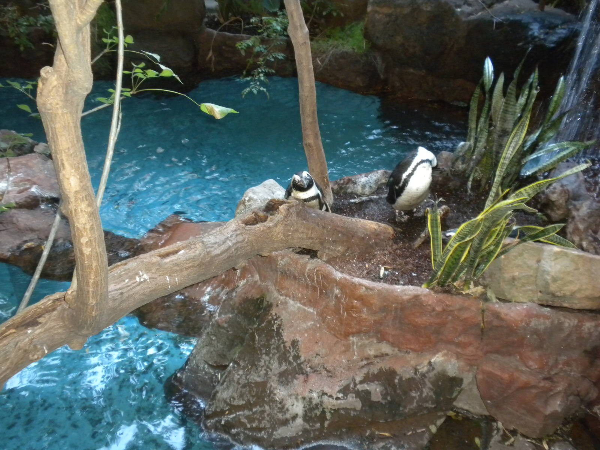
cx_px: 300
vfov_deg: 38.7
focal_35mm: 37
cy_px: 225
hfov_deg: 50.1
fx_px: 641
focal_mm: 6.6
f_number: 3.5
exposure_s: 1/30
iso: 400
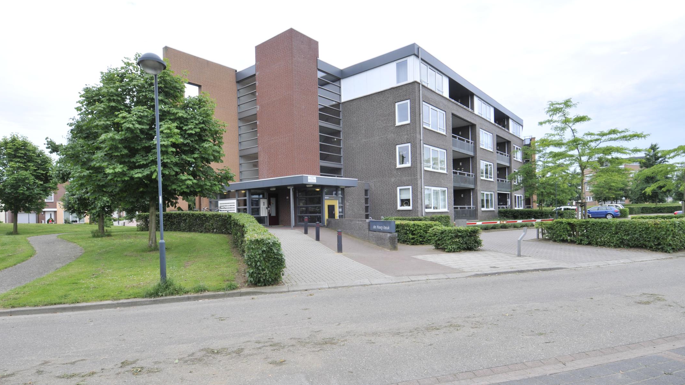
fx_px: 345
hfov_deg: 89.6
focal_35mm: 19
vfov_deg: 58.3
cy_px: 207
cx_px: 343
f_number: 9
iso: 200
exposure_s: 1/200
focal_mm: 12
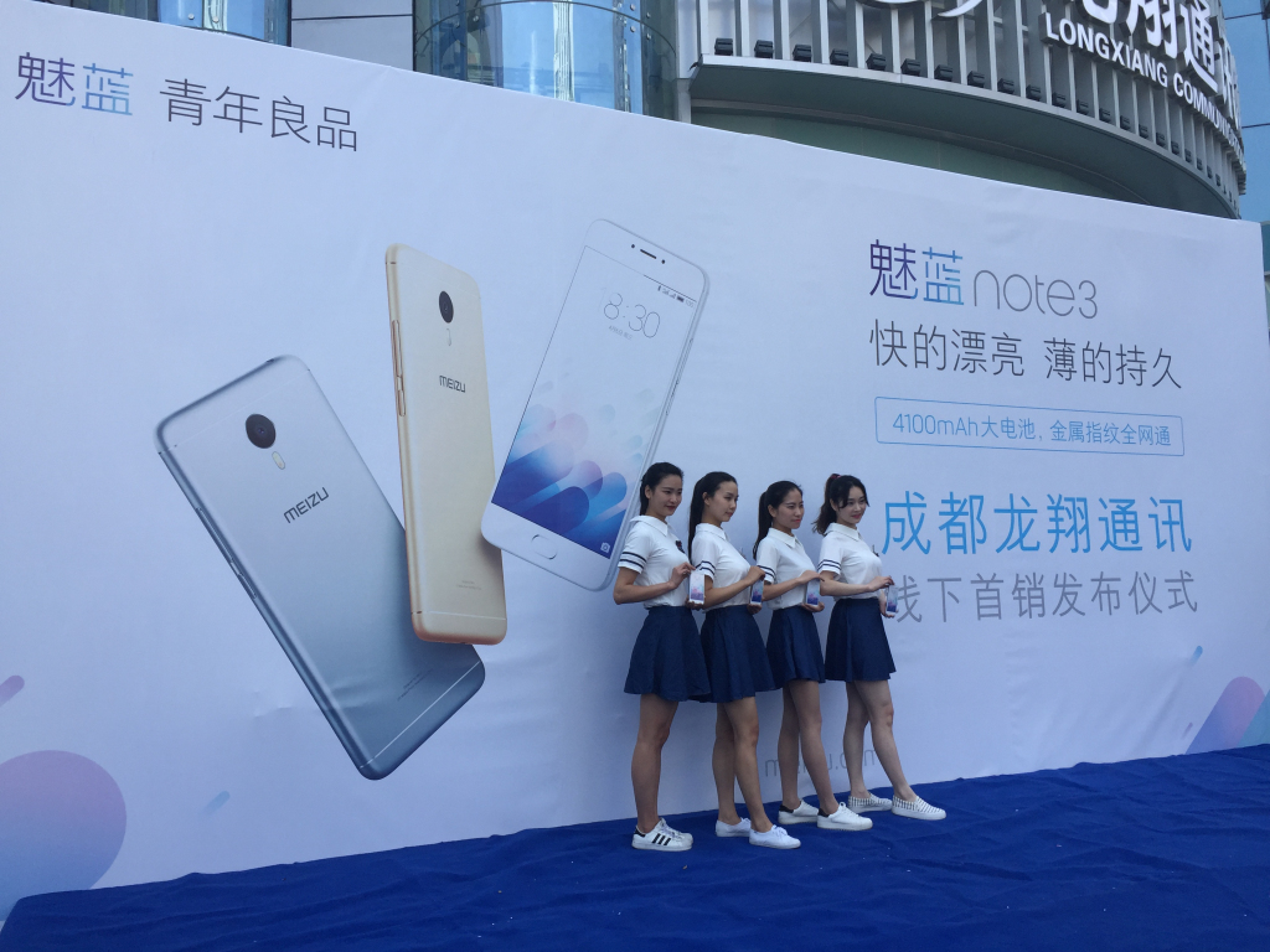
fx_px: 1064
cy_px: 476
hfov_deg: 61.7
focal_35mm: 29
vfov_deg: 48.2
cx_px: 635
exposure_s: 1/746
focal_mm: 4.15
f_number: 2.2
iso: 32
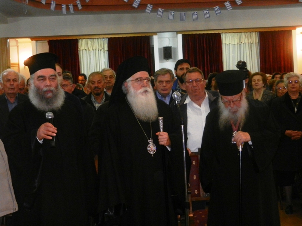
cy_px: 113
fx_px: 593
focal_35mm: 68
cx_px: 151
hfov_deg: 28.6
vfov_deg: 21.6
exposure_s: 1/30
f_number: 4.6
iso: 800
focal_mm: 12.3
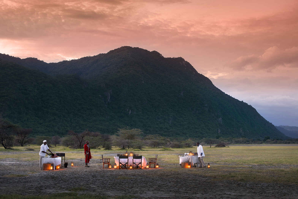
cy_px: 100
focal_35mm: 50
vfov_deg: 27.0
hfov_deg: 39.6
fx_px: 414
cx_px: 149
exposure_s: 1/1.43
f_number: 8
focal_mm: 50
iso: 200
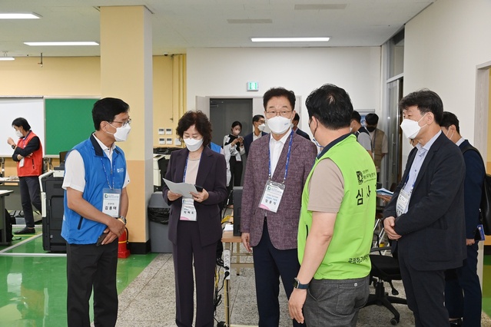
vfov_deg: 33.4
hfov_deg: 48.5
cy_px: 164
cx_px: 246
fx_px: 546
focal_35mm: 40
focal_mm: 40
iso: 2500
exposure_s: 1/200
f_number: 6.3
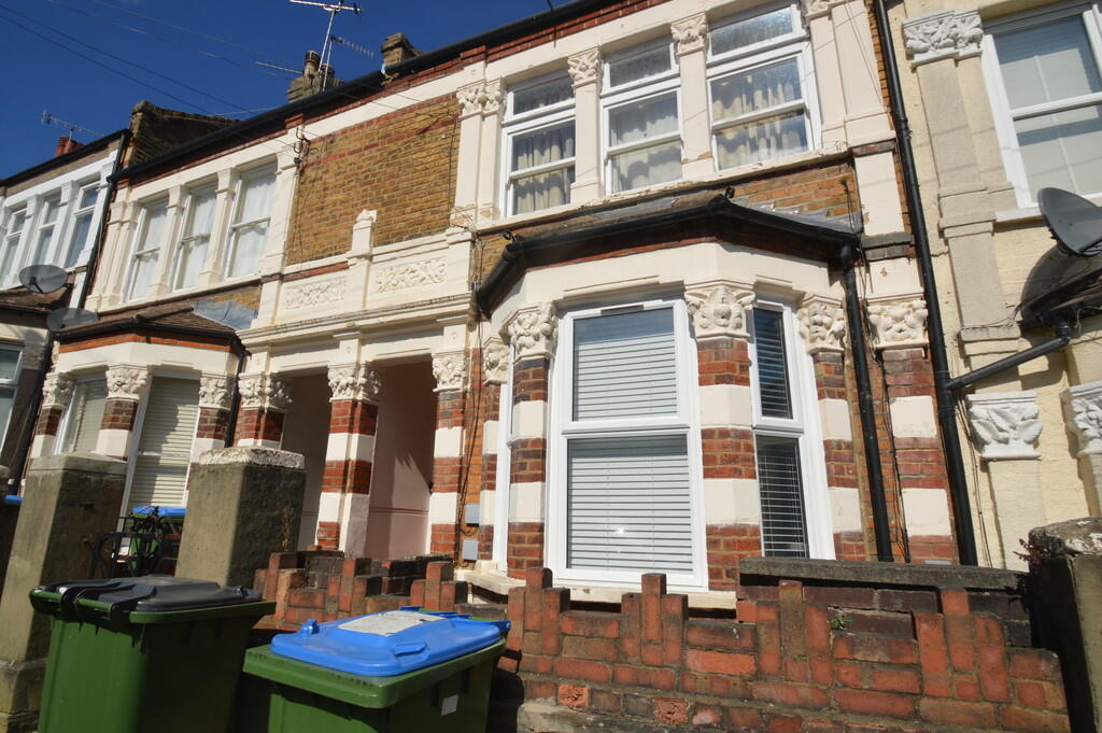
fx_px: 551
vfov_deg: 67.3
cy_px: 366
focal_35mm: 18
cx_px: 551
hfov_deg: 90.0
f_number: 13
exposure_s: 1/200
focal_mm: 12
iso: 100
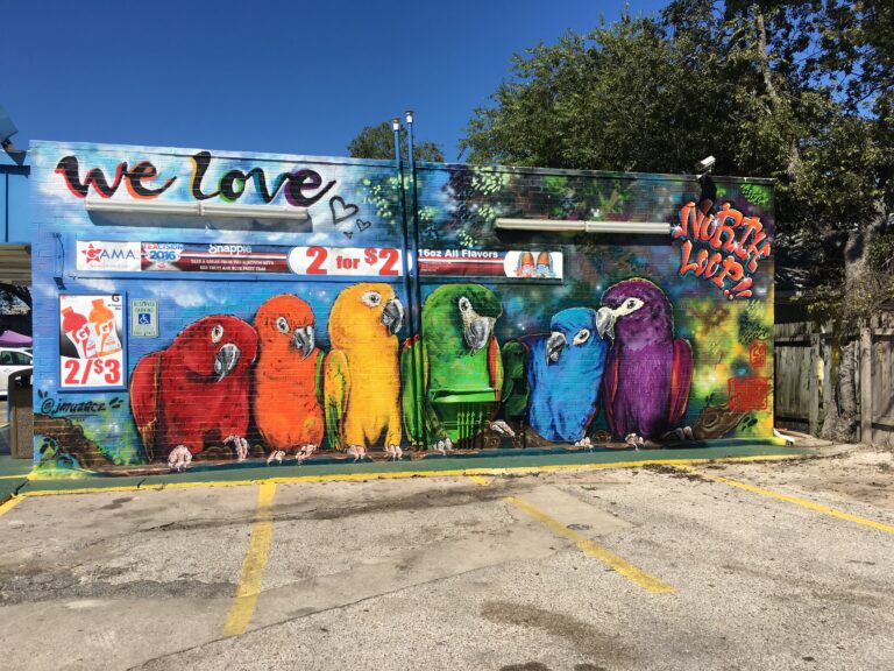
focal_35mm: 29
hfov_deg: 61.7
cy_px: 336
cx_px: 447
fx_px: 749
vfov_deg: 48.2
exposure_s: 1/1923
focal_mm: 4.15
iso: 25
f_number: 2.2
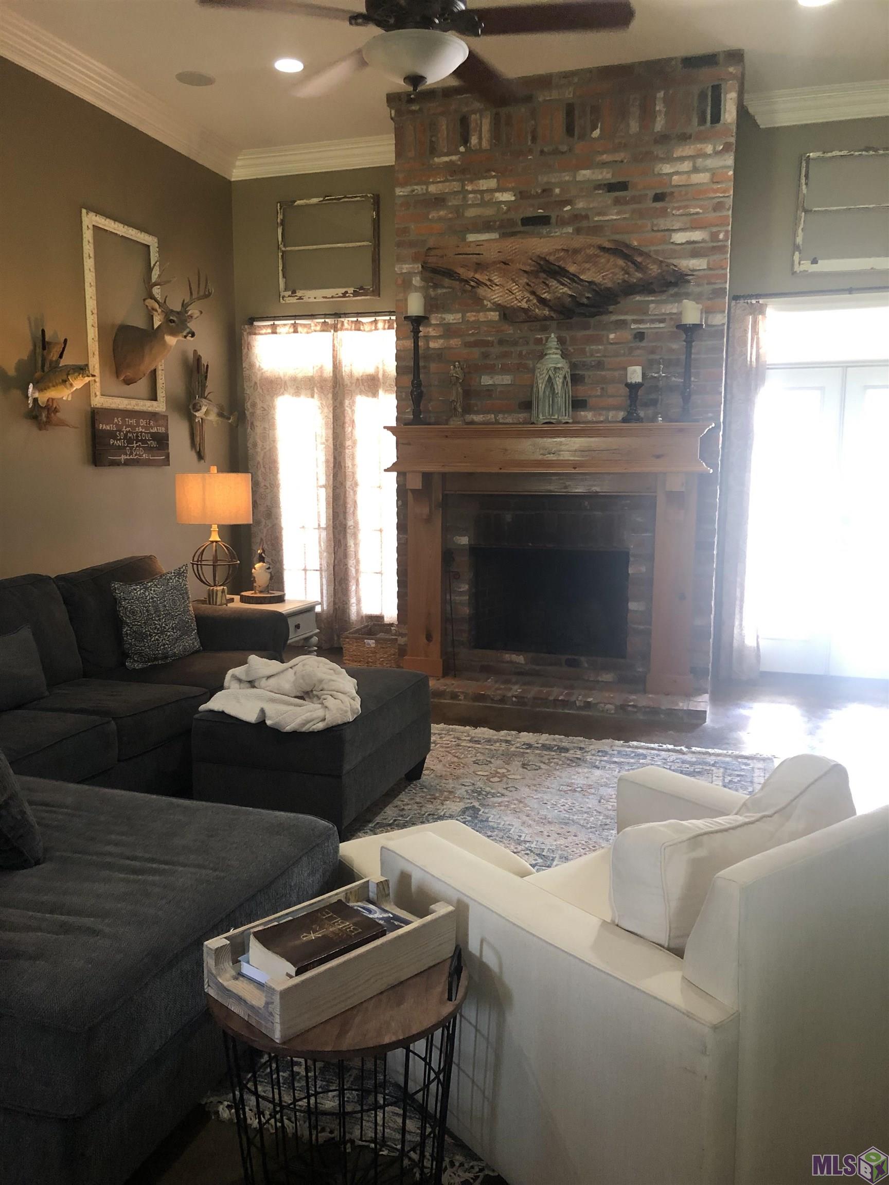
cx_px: 444
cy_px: 592
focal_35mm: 28
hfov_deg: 49.7
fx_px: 959
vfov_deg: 63.4
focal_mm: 4
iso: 64
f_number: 1.8
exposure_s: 1/15
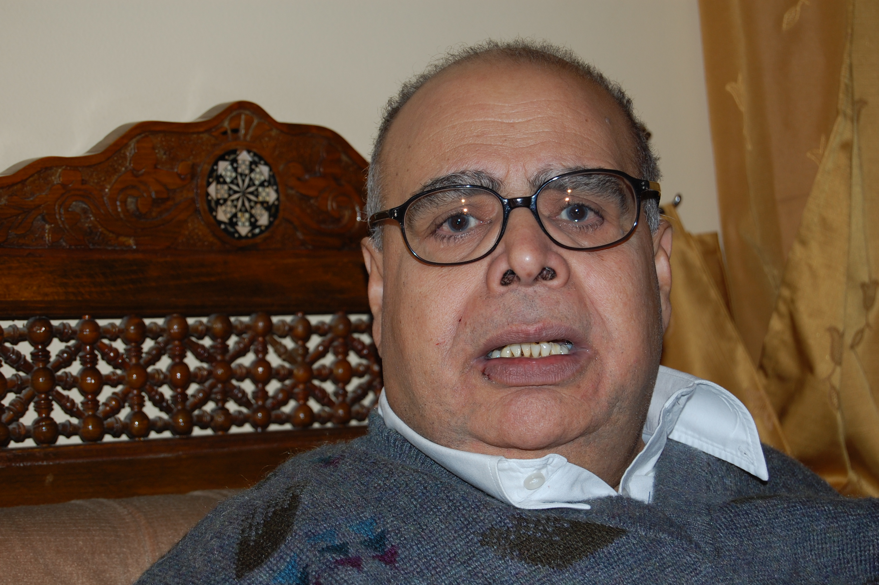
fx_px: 2013
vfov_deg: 16.5
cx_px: 440
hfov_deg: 24.6
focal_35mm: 82
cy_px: 292
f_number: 5.6
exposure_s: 1/60
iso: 200
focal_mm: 55
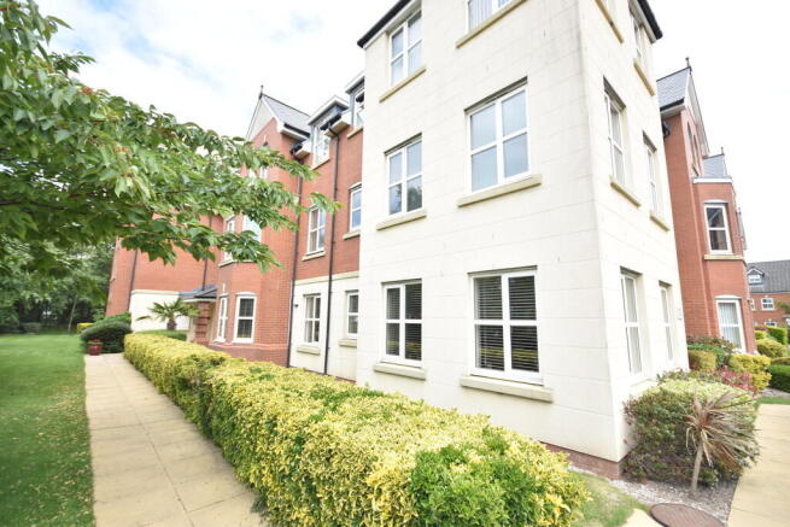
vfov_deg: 77.4
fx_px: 329
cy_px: 264
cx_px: 395
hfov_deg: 100.4
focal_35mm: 15
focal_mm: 10
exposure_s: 1/200
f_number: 4.5
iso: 100
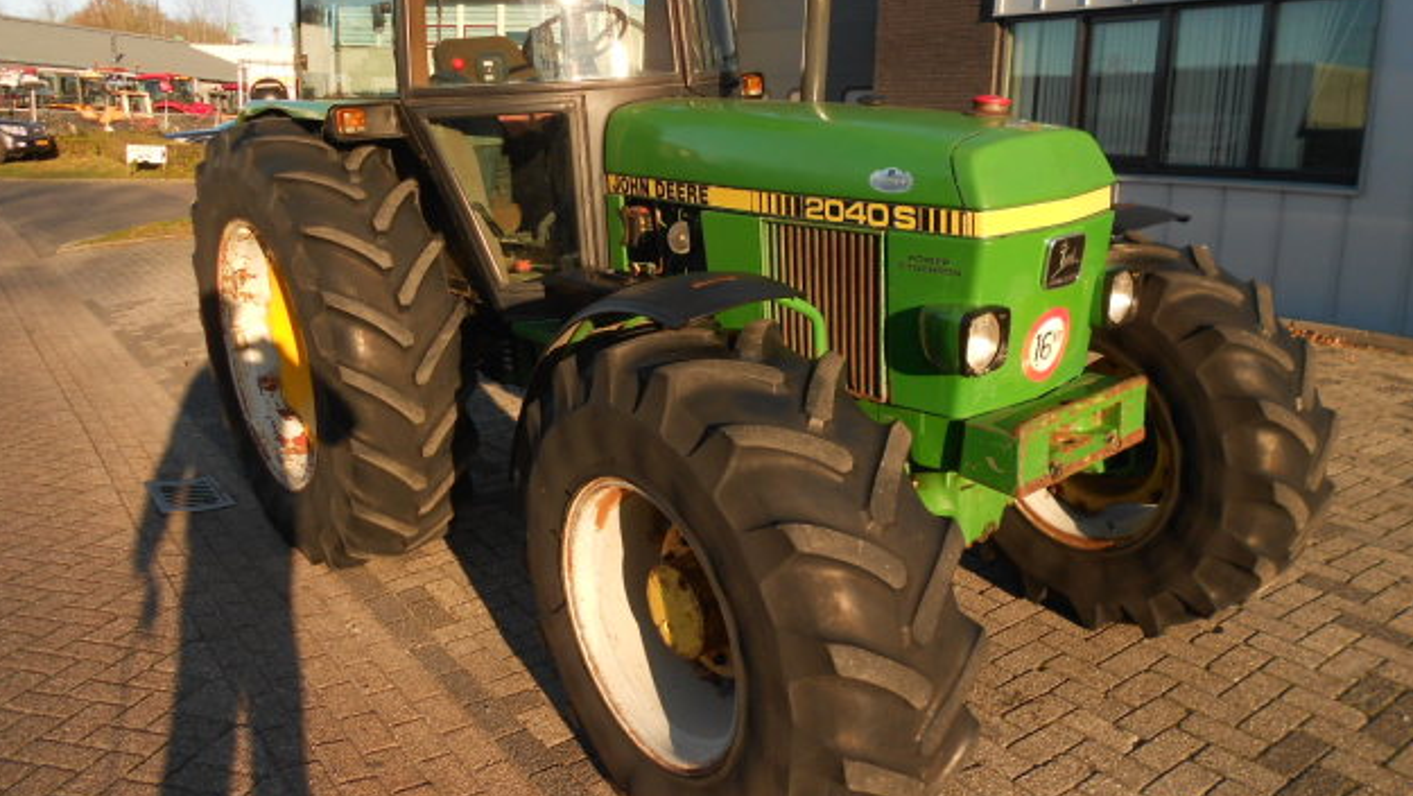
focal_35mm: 29
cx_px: 708
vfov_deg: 39.9
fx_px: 1087
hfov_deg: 66.1
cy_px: 294
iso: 80
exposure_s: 1/500
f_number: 3.2
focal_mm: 4.6
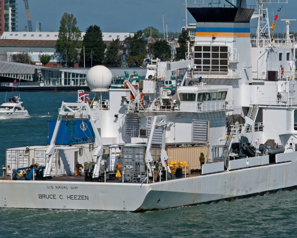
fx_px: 2169
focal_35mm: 247
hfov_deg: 7.8
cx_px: 192
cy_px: 76
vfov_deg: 6.3
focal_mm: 105
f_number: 11
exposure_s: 1/500
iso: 100
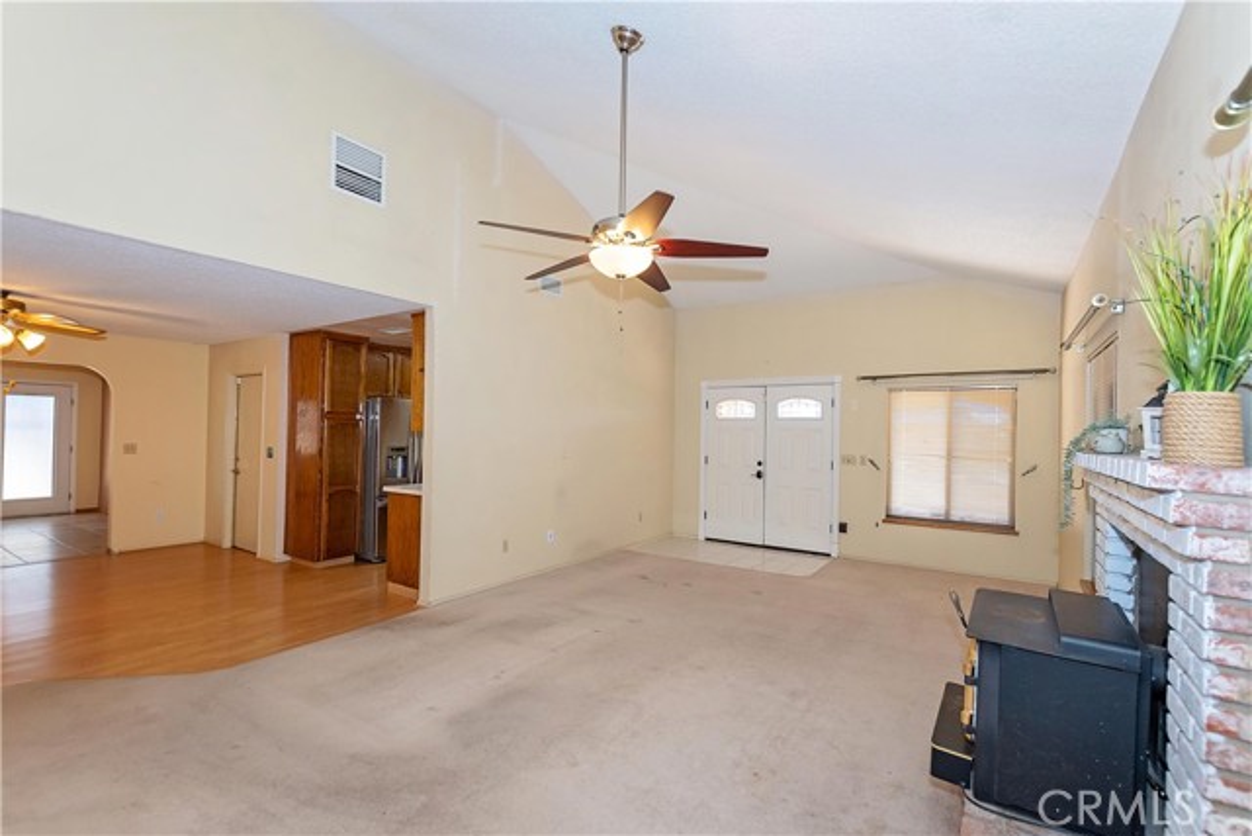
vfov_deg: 77.4
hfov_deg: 100.4
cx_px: 626
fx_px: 522
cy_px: 418
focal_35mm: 15
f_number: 5
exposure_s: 1/100
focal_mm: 10
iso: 400
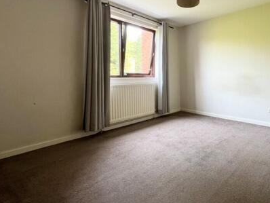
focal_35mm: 19
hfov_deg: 81.7
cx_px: 180
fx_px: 148
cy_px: 81
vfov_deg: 68.1
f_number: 1.8
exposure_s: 1/99
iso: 125
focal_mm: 1.57
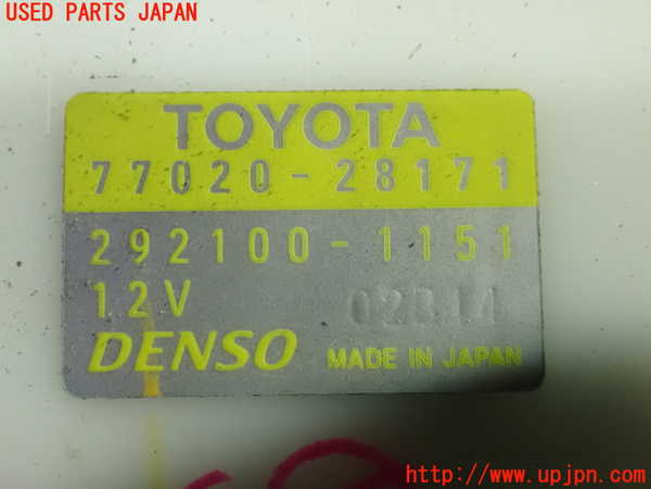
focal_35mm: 58
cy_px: 244
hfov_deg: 33.2
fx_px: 1091
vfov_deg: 25.2
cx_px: 326
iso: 1600
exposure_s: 1/50
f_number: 3.5
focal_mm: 10.35
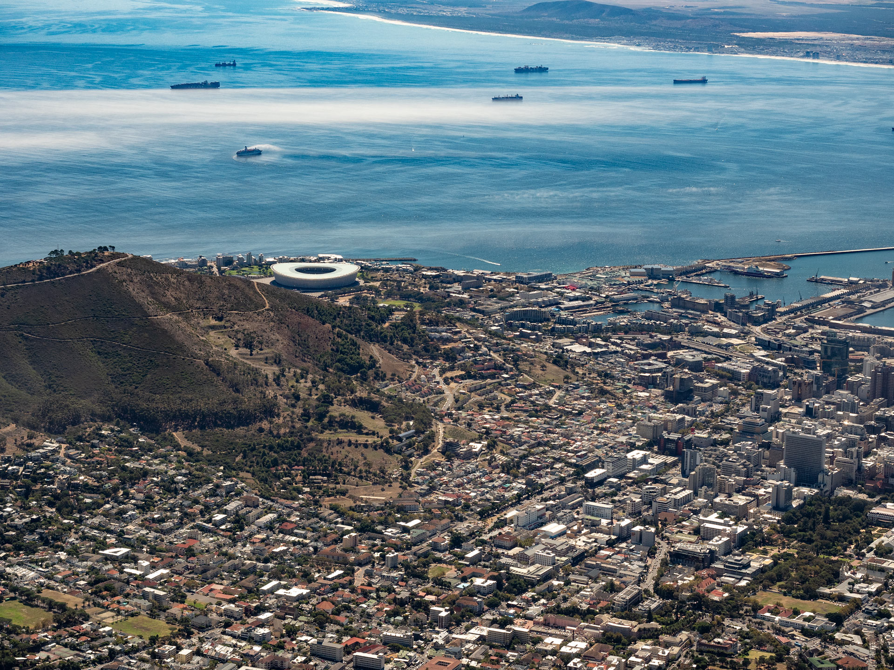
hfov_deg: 24.4
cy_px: 335
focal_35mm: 80
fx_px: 2066
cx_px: 447
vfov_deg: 18.4
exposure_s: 1/1250
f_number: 5.6
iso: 200
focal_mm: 40
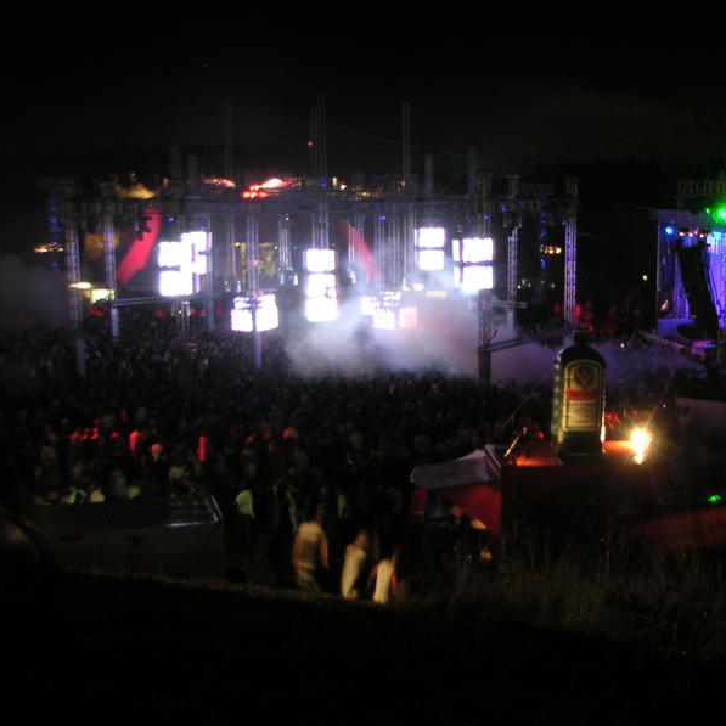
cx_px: 483
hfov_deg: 37.2
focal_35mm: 45
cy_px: 364
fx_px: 1068
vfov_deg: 37.6
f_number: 2.8
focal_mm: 6
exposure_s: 1/3
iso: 100
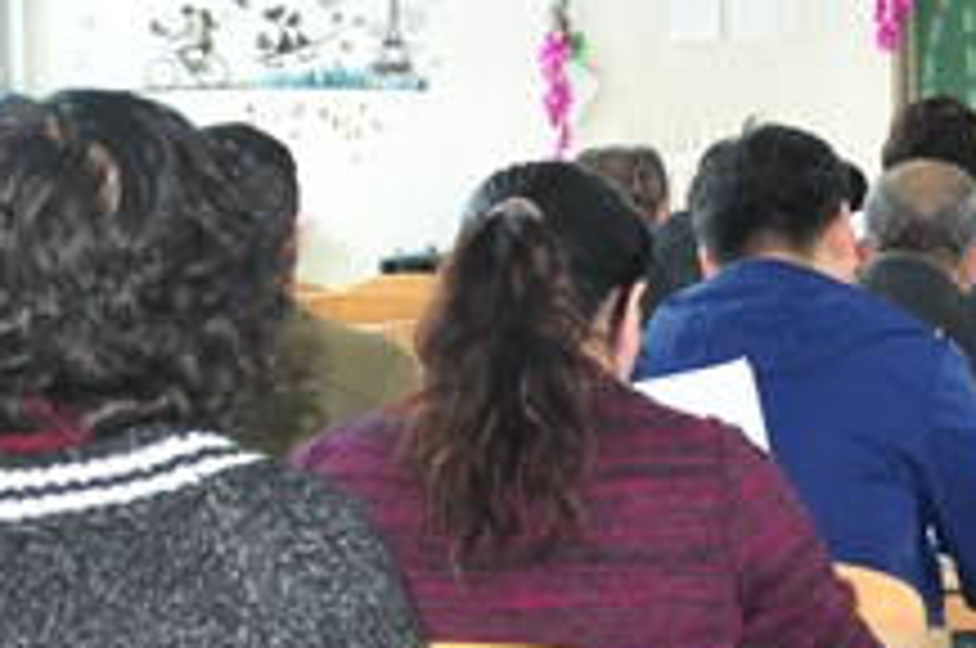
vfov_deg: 12.0
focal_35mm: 113
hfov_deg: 16.7
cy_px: 148
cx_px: 1408
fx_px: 3059
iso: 720
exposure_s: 1/100
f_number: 4.5
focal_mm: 24
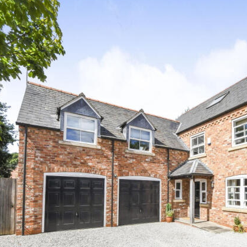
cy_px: 126
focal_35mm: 20
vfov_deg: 74.8
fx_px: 161
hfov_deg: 71.1
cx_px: 177
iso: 800
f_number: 14
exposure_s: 1/800
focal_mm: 10
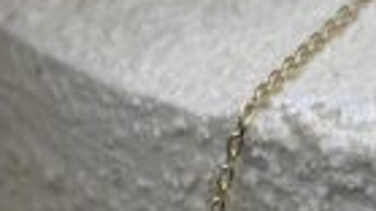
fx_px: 2003
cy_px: 642
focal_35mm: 201
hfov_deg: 10.7
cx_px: 119
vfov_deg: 5.6
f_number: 1.78
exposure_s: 1/2070
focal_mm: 6.86
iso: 80
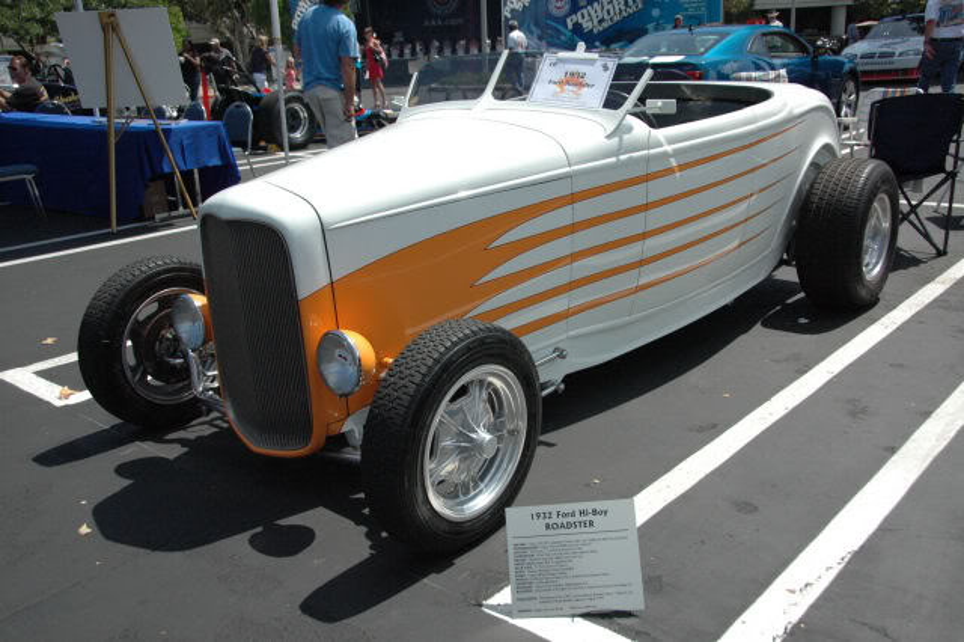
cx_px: 482
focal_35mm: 33
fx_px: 883
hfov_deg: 57.2
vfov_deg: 39.9
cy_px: 321
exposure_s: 1/5000
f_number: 4.5
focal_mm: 22
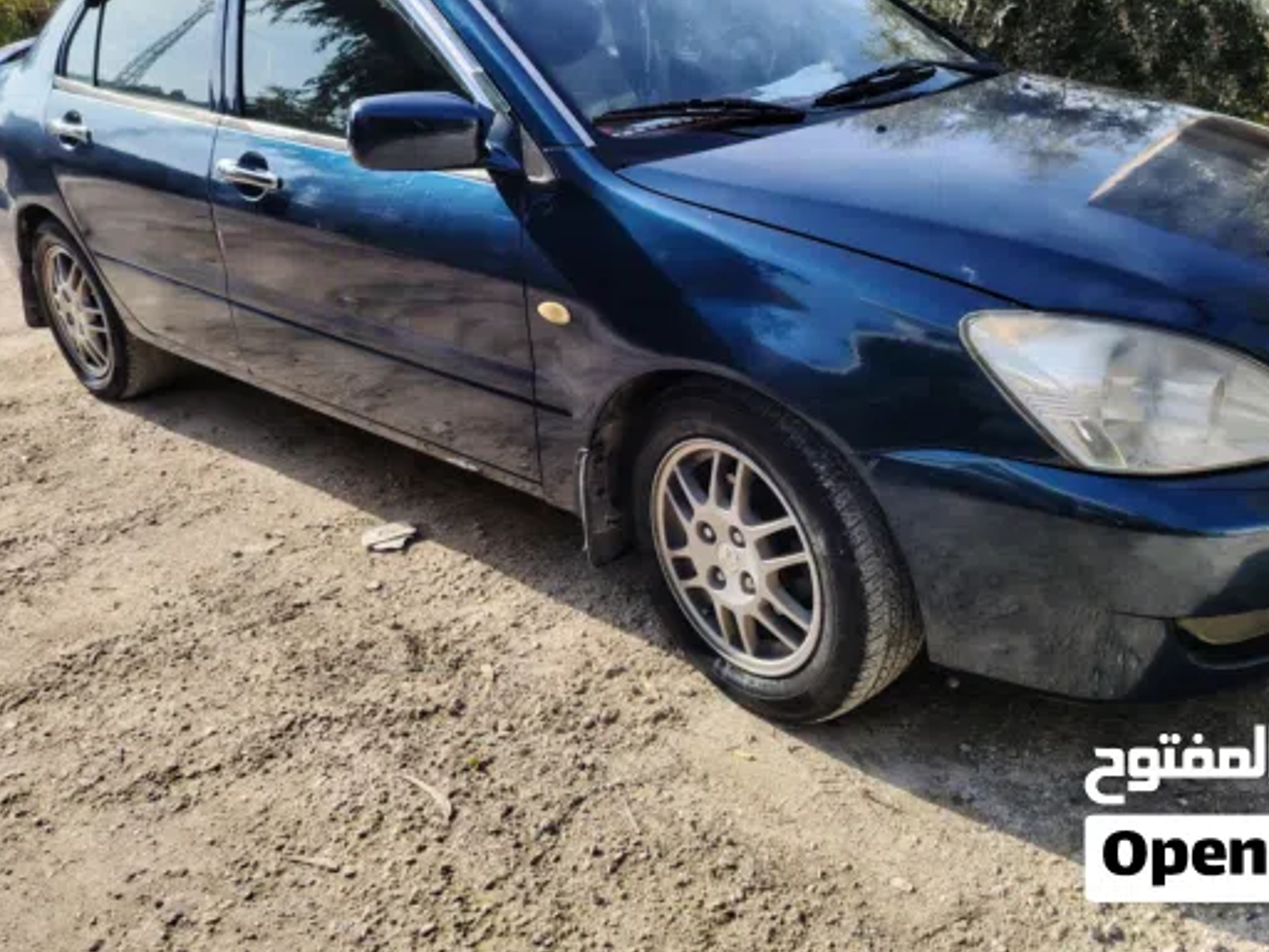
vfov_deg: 46.5
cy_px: 367
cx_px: 711
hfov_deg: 59.8
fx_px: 1100
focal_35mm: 30
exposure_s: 1/633
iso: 100
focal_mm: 5.25
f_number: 1.75
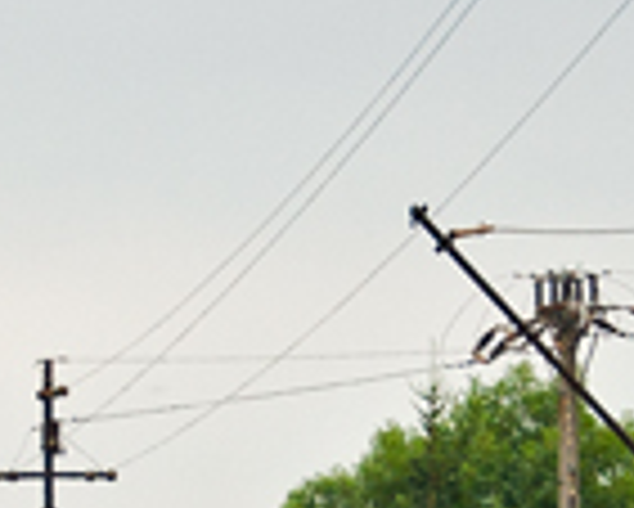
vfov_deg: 3.0
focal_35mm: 511
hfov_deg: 3.8
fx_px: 9595
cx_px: 337
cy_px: 582
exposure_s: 1/200
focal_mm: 50
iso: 250
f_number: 5
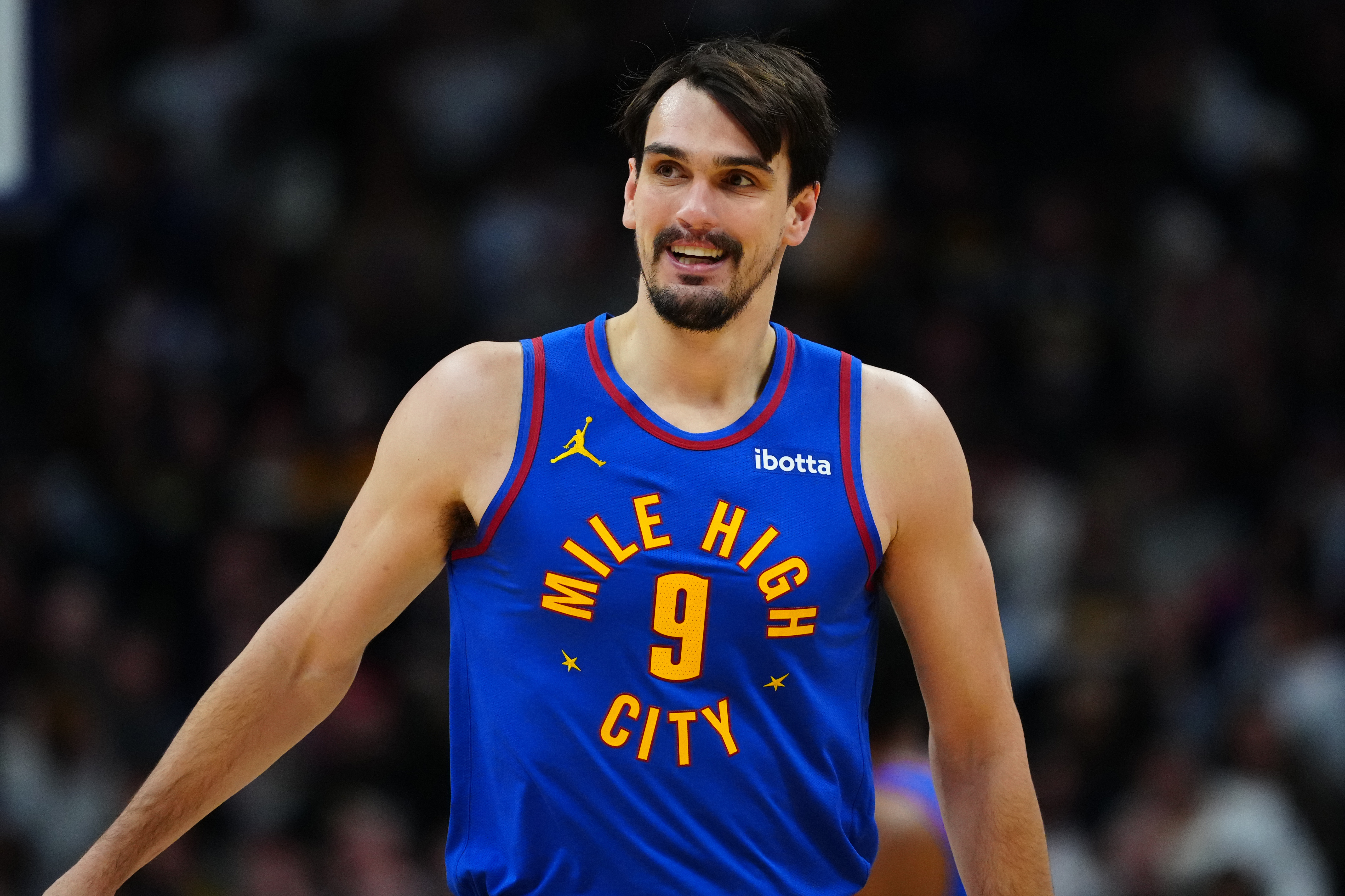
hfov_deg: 4.6
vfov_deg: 3.1
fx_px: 16811
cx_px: 672
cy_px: 448
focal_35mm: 450
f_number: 2.8
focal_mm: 300
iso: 5000
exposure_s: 1/2000
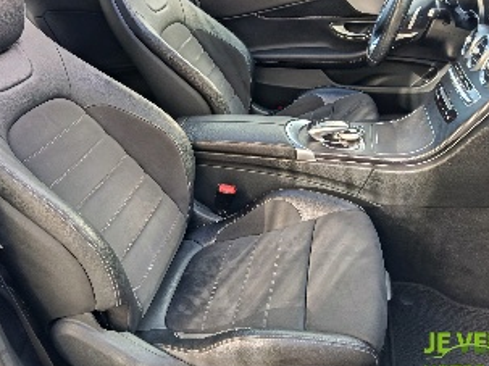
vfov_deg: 42.7
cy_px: 142
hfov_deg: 55.2
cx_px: 213
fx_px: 466
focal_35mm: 33
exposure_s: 1/100
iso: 238
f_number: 1.7
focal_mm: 5.24
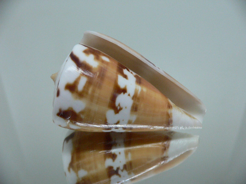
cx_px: 123
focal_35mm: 35
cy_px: 92
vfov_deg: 40.7
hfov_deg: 52.6
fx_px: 249
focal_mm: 4.6
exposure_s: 1/60
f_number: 2.8
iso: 200
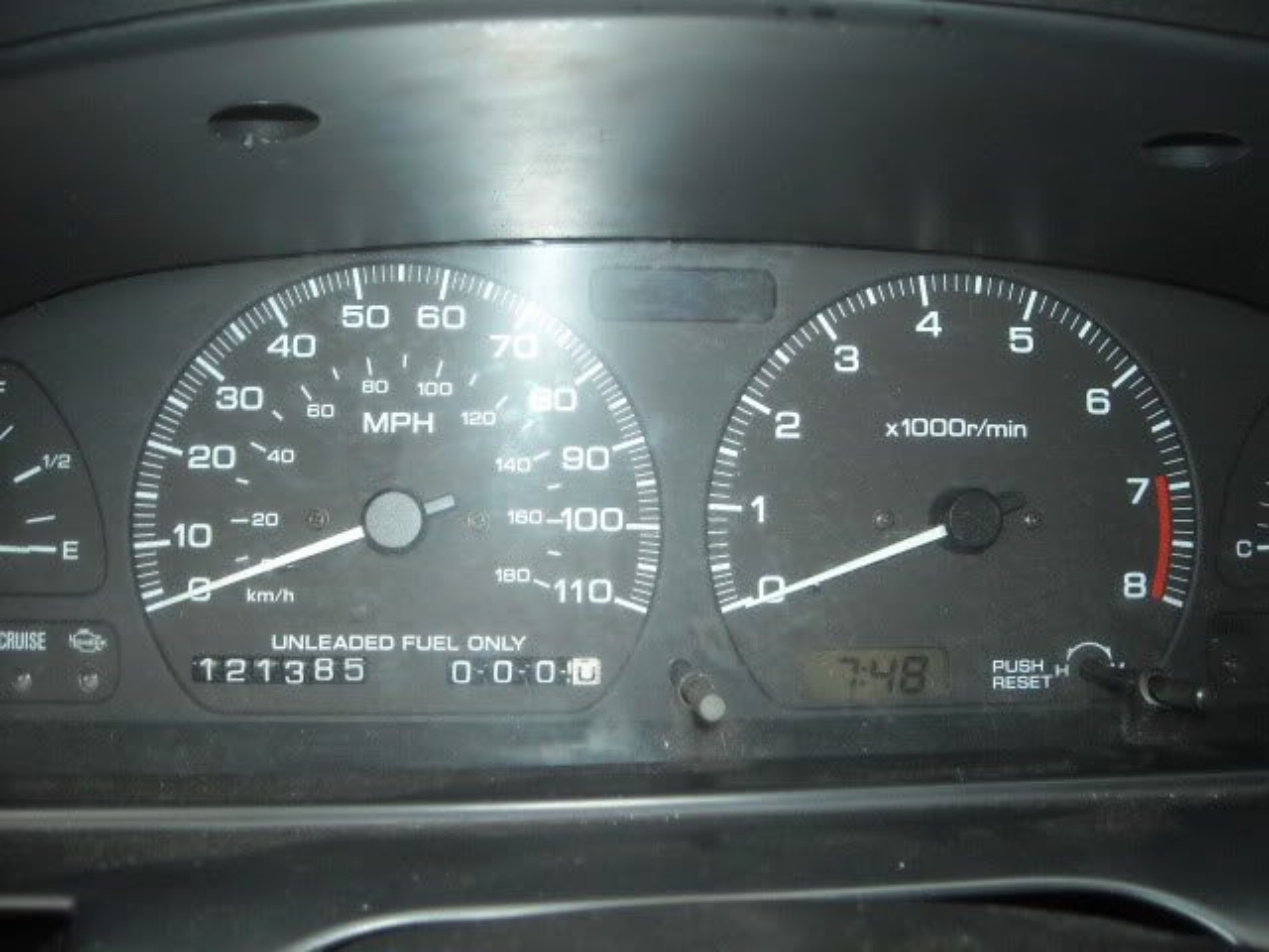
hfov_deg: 52.6
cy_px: 476
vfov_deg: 40.7
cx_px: 634
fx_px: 1283
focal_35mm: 35
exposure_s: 1/60
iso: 200
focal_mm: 5.7
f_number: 2.8
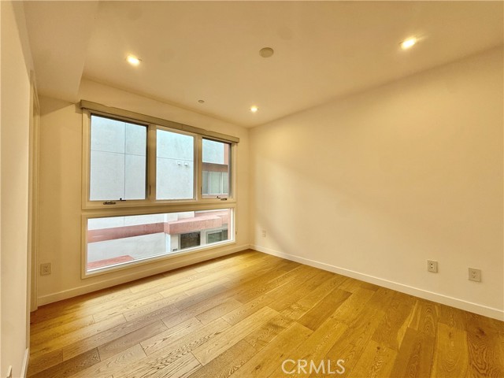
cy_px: 189
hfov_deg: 102.1
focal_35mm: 14
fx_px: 204
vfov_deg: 85.7
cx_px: 252
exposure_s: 1/120
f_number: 2.2
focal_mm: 2.22
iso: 64
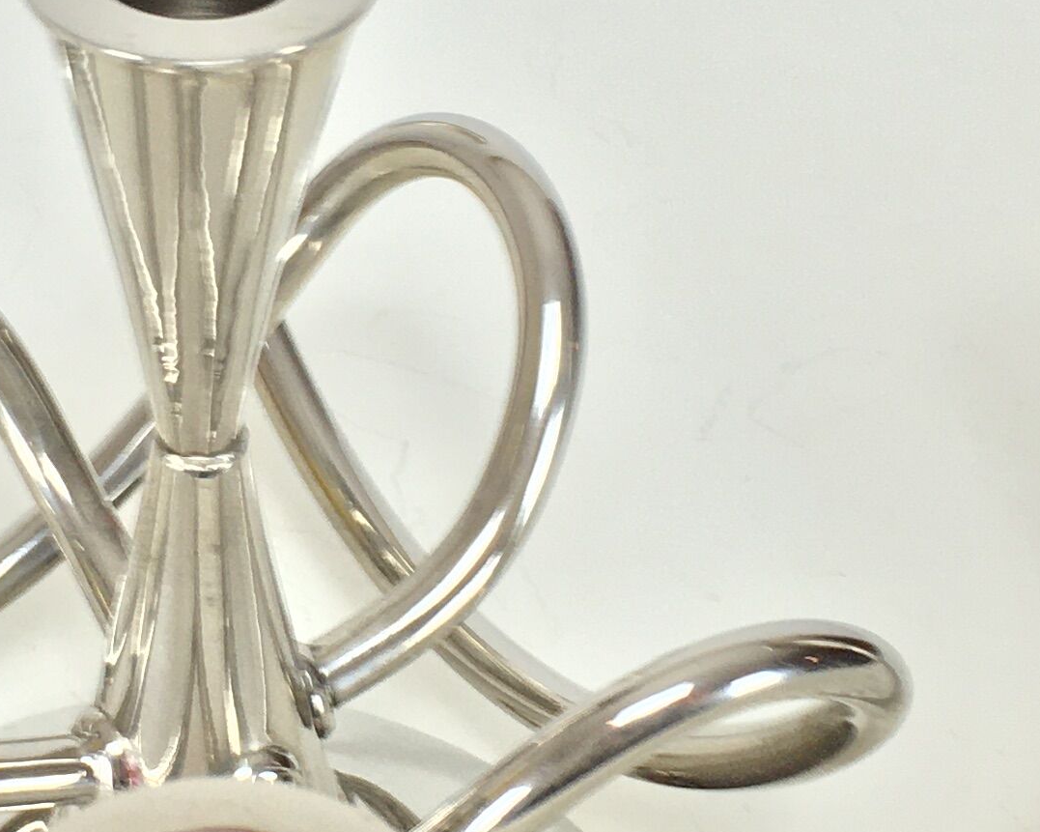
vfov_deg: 14.5
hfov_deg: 17.9
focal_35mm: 106
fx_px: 3262
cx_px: 189
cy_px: 298
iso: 32
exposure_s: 1/33
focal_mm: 4.15
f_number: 2.2
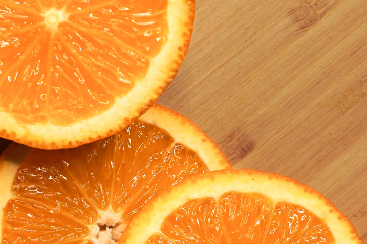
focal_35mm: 125
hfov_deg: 15.7
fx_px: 1274
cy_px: 270
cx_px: -94
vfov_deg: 10.8
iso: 400
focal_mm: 35
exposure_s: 1/160
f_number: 6.3
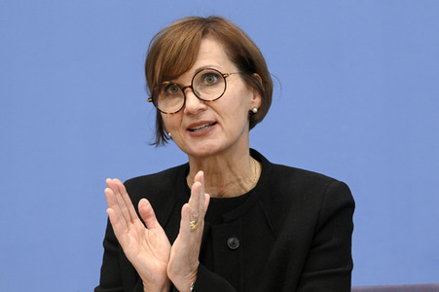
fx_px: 1462
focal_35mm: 120
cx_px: 220
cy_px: 146
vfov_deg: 11.4
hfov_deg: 17.1
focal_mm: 120
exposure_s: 1/640
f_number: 5.6
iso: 5000
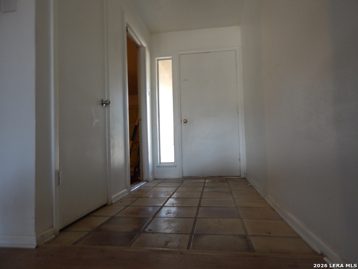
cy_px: 134
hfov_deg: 73.9
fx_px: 238
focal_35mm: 23
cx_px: 179
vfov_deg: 58.9
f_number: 3
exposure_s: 1/30
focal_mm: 4
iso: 160
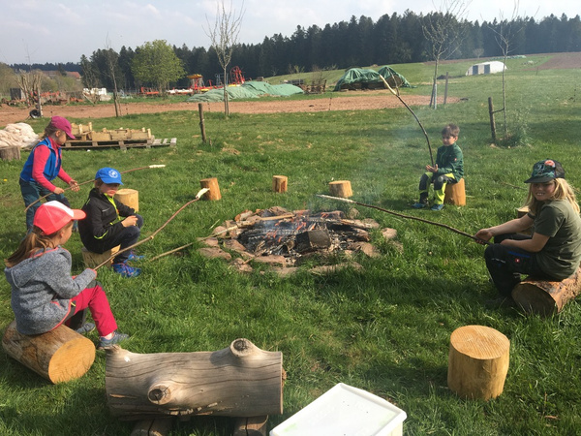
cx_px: 290
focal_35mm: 29
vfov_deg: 48.2
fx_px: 487
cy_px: 218
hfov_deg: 61.7
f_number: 2.2
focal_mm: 4.15
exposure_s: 1/905
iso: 25
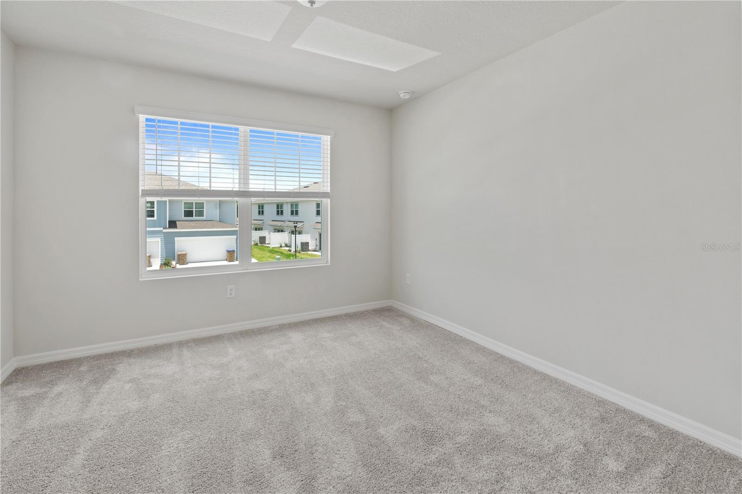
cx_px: 371
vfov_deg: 73.7
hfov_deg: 96.7
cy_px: 247
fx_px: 330
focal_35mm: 16
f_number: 9
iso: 100
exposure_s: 1/6
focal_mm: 16
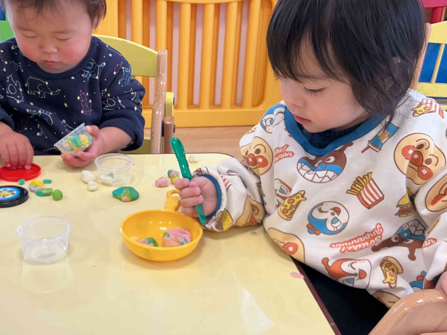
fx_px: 555
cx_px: 201
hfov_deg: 43.8
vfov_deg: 33.6
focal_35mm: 43
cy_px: 158
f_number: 1.8
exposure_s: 1/120
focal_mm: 3
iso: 32
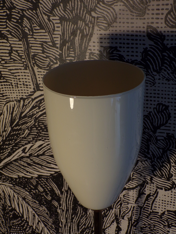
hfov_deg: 29.7
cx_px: 88
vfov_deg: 38.9
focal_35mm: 49
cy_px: 117
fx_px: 332
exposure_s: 1/34
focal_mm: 8.7
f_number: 3.5
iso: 140
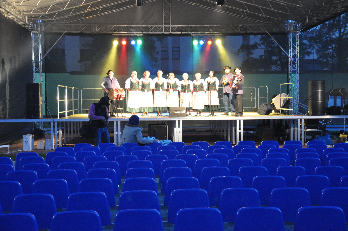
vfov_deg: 23.7
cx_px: 174
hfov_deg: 35.1
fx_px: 550
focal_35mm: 57
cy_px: 116
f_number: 4.5
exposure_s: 1/15
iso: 3200
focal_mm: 38
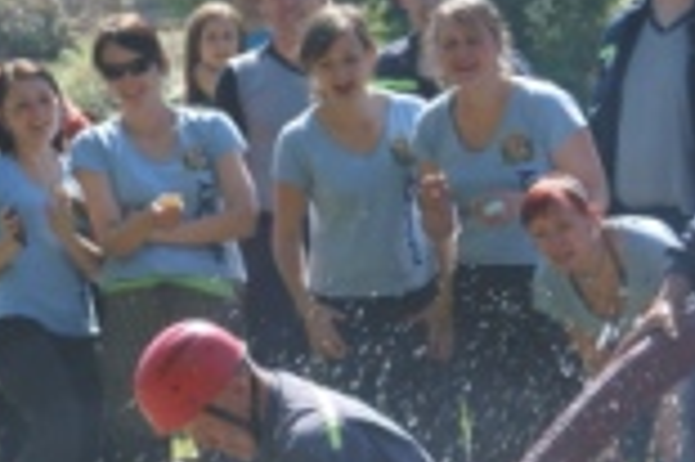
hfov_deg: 6.8
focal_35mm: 304
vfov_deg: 4.5
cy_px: 408
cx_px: -54
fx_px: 5863
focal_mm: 70
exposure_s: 1/250
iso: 100
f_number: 5.6
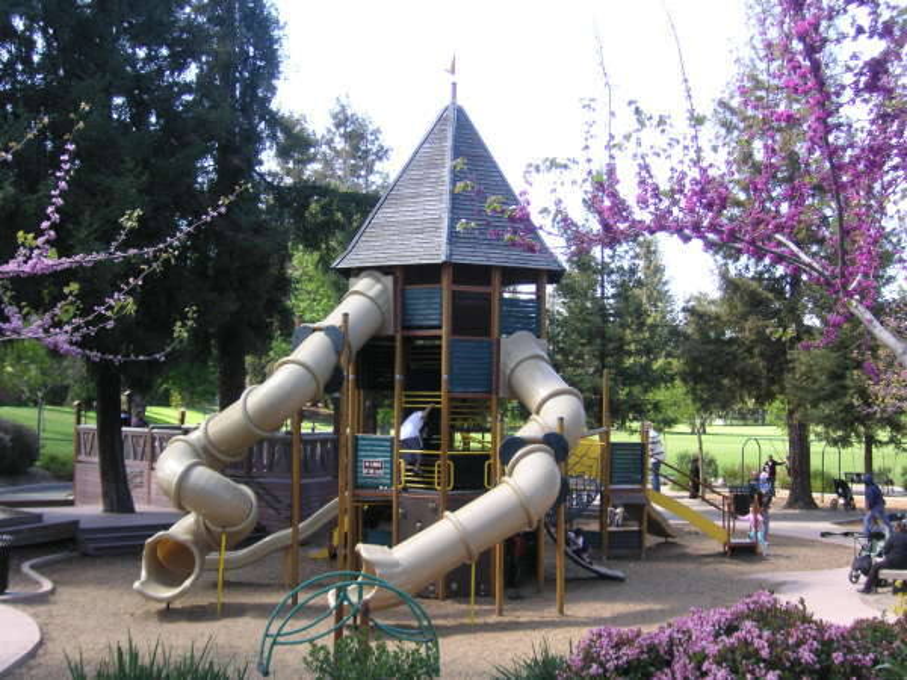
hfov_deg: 38.2
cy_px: 340
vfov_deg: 29.1
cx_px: 454
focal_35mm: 50
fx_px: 1310
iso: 50
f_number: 3.4
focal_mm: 8.4
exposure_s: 1/125
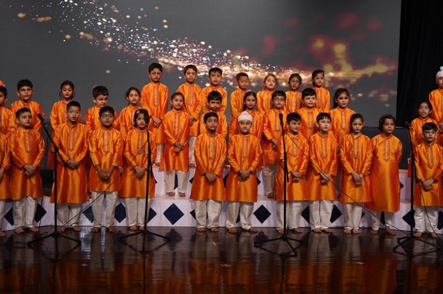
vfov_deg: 32.5
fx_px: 504
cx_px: 222
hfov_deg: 47.5
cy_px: 147
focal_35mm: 41
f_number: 4.5
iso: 1600
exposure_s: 1/125
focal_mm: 41
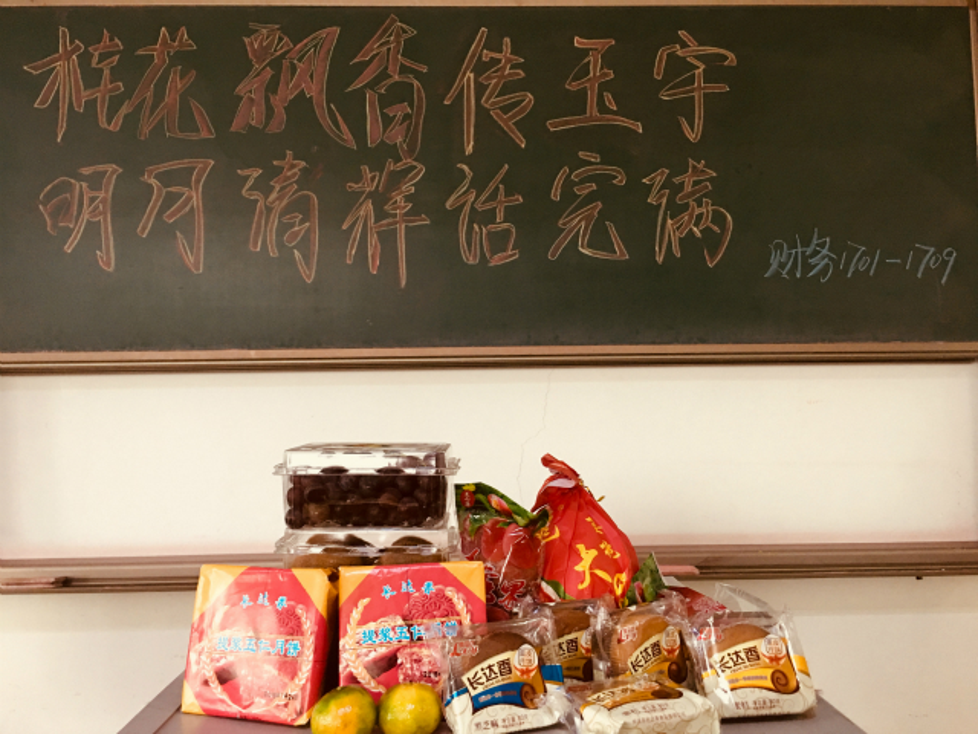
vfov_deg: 48.2
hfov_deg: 61.7
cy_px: 367
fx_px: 819
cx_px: 489
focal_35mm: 29
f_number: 2.2
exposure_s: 1/17
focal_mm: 4.15
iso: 100
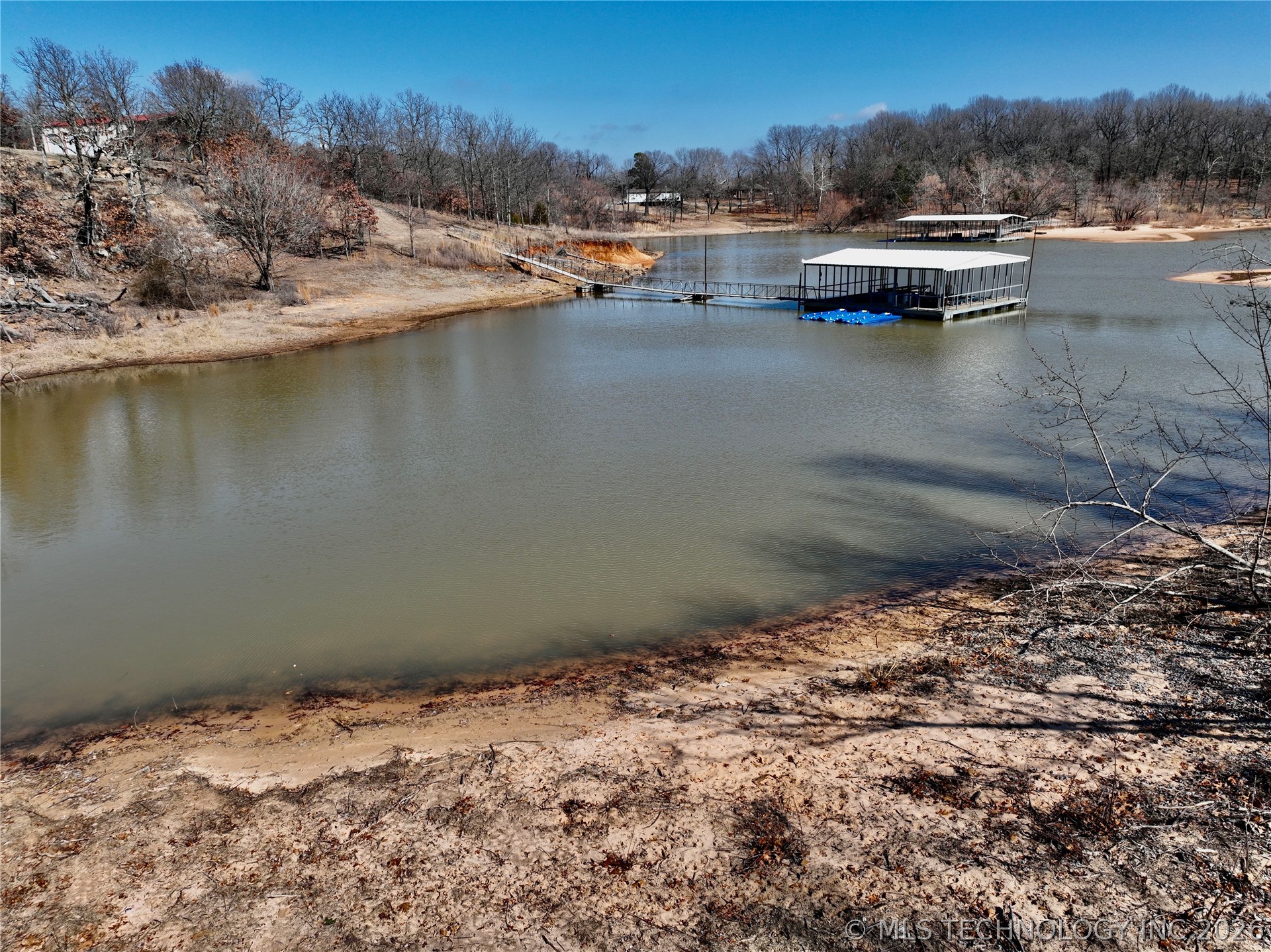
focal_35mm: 24
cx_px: 636
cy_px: 476
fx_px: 881
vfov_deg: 56.8
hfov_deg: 71.6
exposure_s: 1/1250
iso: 100
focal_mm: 12.29
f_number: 2.8
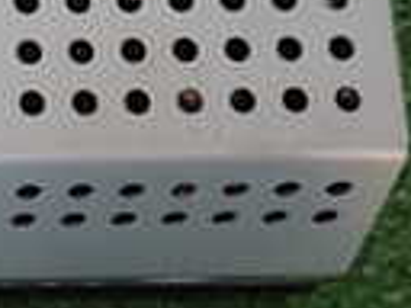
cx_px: -189
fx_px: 1389
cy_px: -22
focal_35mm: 117
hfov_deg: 15.6
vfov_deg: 12.5
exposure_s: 1/60
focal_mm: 4.5
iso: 200
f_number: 2
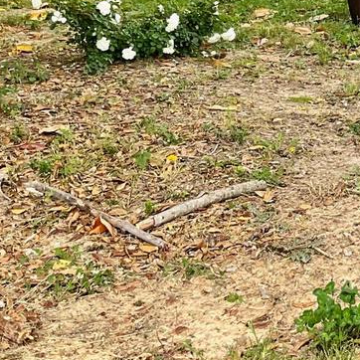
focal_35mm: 102
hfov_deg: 16.2
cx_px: 453
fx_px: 1200
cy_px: -83
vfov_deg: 16.3
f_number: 1.8
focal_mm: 3
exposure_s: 1/524
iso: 16
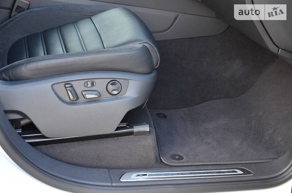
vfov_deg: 20.1
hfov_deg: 29.9
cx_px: 146
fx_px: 546
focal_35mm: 68
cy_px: 96
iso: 800
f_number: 4.8
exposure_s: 1/40
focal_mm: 45
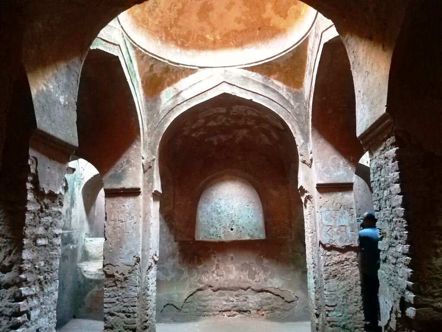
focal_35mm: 27
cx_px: 221
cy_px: 166
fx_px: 345
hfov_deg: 65.3
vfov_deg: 51.4
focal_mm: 3.93
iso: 1000
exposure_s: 1/10
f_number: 1.7
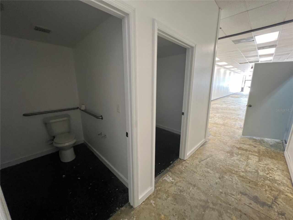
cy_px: 110
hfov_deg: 106.2
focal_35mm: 13
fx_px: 110
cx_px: 146
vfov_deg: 89.9
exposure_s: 1/60
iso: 320
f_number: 1.8
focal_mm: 1.57
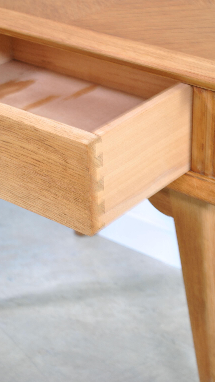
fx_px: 887
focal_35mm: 88
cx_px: 116
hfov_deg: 13.8
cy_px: 191
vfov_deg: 24.3
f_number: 7.1
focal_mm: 55
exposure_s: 1/13
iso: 200
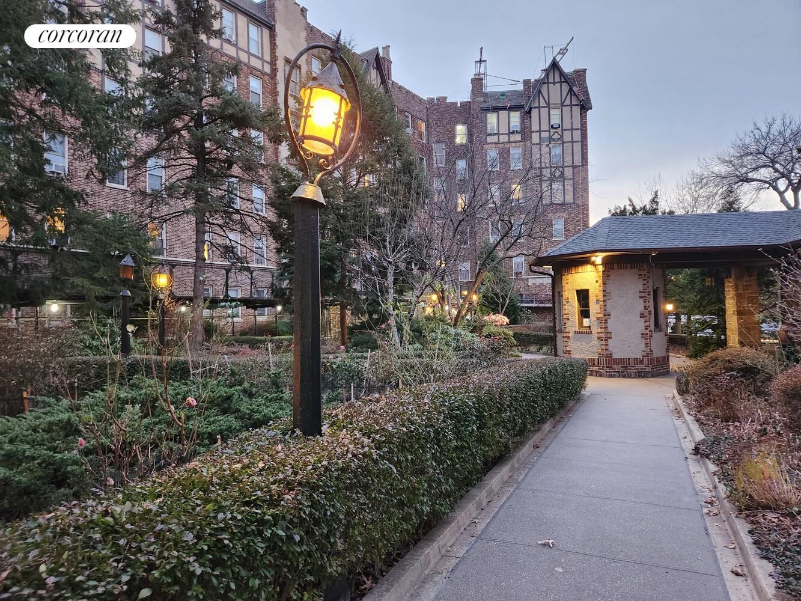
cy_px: 300
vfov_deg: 58.9
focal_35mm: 23
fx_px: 532
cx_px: 400
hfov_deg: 73.9
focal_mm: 5.4
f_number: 1.8
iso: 640
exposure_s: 1/40
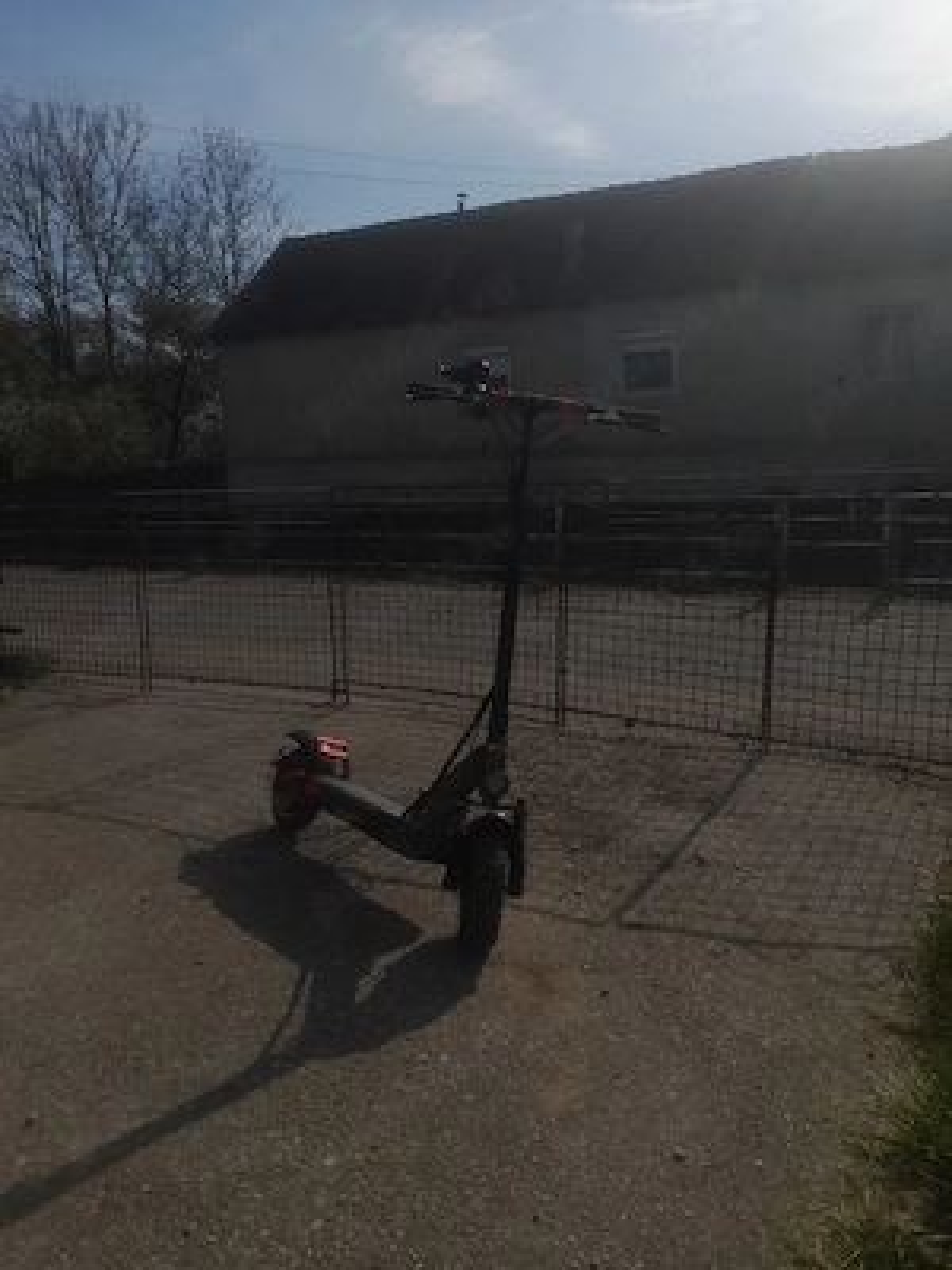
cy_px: 635
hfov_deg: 54.9
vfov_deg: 69.4
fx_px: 917
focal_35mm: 25
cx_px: 476
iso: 20
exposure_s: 1/3333
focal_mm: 4.6
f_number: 2
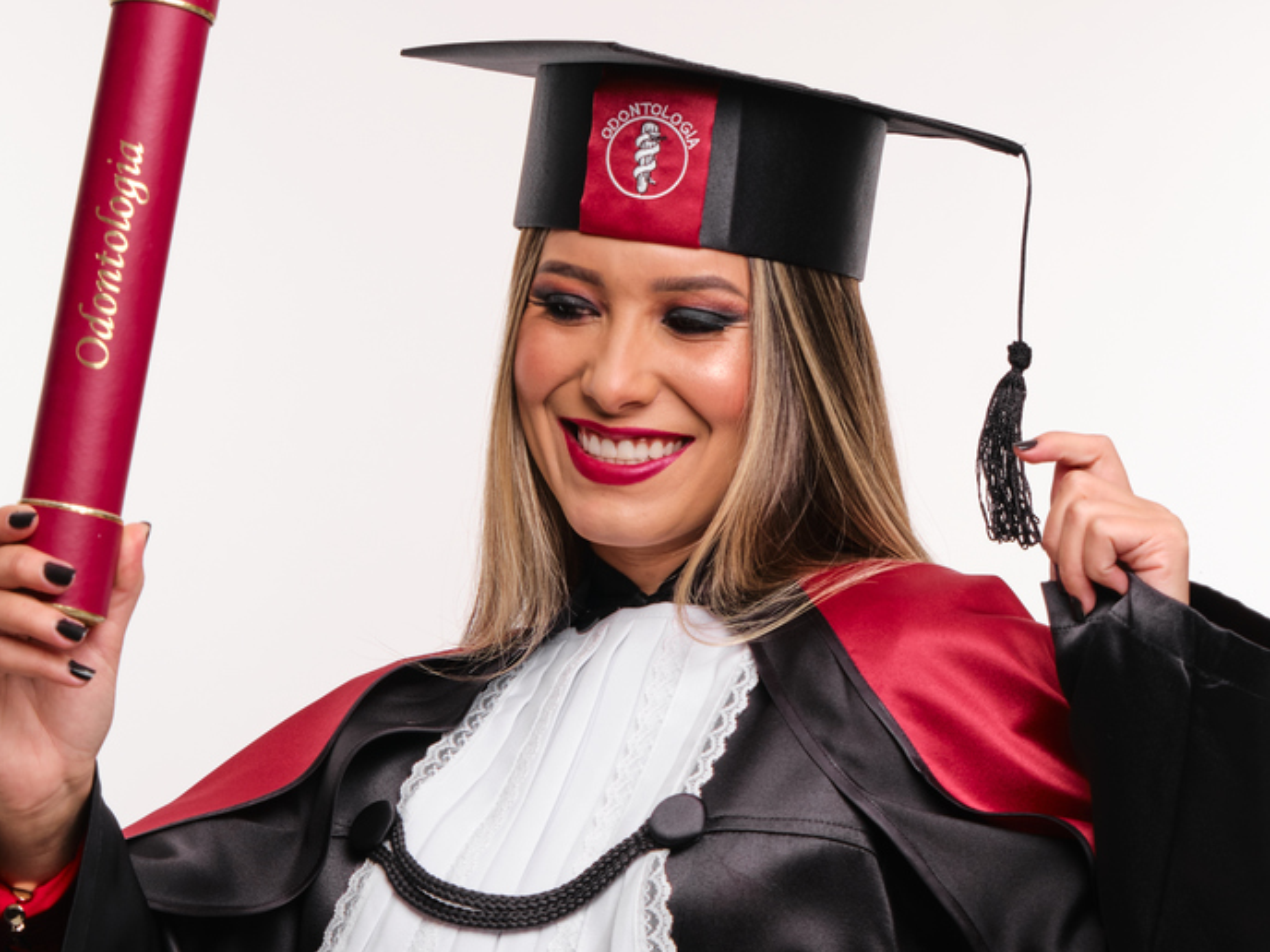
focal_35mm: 99
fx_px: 3632
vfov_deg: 14.9
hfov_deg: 19.8
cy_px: 605
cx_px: 563
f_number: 8
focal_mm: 39.3
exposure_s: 1/160
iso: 160
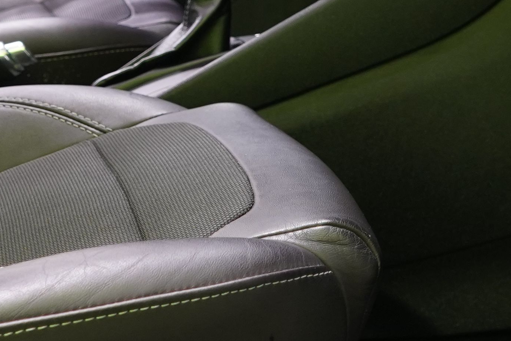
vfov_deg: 10.8
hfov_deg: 16.2
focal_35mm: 126
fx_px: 1789
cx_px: 137
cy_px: 11
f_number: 5
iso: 1600
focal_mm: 29
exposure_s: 1/20
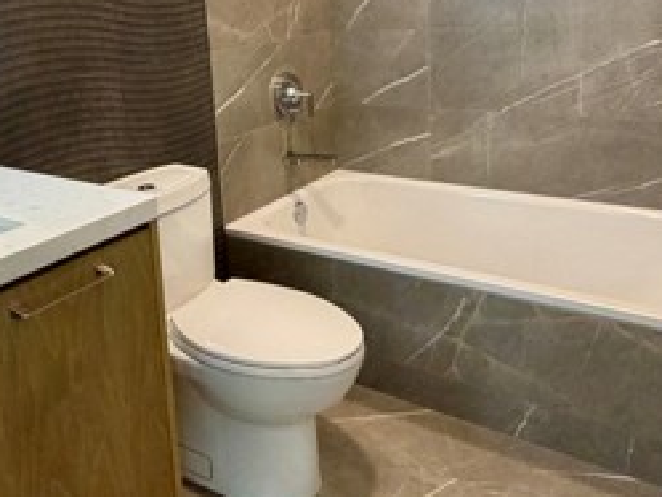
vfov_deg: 38.4
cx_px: 231
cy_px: 109
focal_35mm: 36
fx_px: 689
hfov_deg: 50.6
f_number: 2.2
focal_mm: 2.22
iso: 250
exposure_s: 1/60
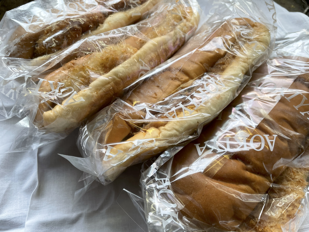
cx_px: 154
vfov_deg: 53.1
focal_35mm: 26
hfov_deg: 67.3
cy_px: 116
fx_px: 232
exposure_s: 1/100
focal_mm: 4.2
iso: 32
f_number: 1.6
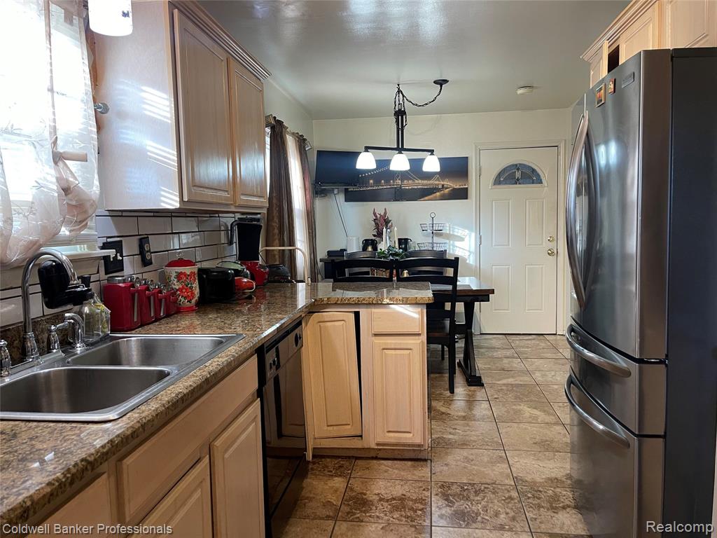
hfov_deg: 69.4
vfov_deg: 54.9
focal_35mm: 25
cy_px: 269
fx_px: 518
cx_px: 358
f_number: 1.6
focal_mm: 5.1
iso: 160
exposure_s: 1/60
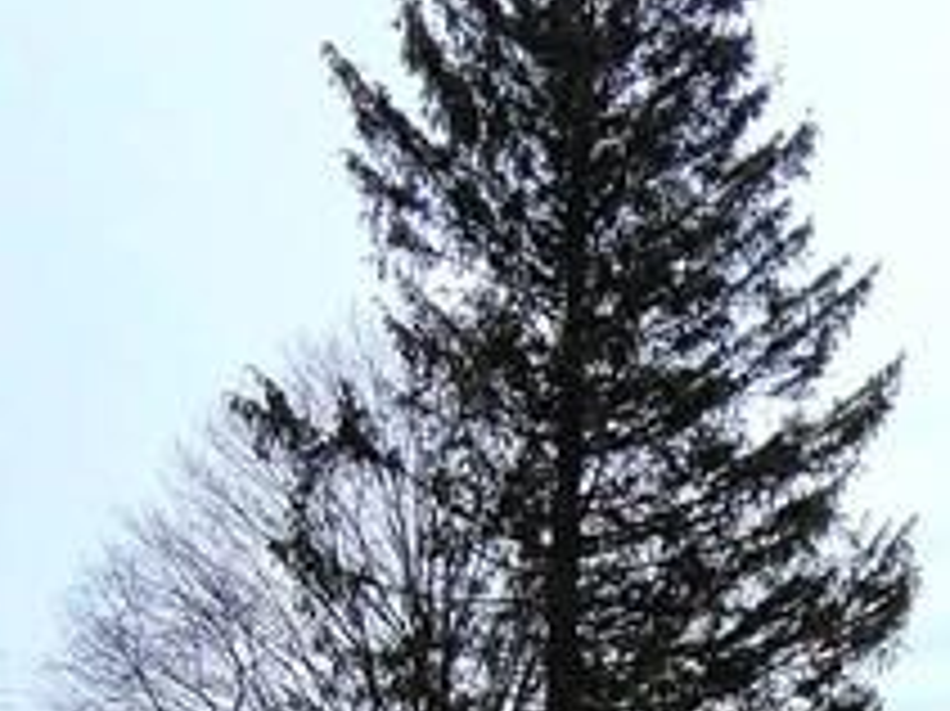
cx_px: 1220
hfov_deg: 26.3
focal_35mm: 63
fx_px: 1728
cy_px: 972
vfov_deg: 20.8
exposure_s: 1/2000
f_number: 2.2
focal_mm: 2.2
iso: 64
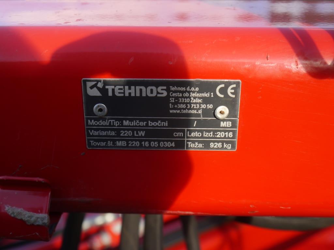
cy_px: 125
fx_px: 502
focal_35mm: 52
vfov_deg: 28.0
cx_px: 167
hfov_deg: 36.8
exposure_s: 1/160
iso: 160
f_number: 5.6
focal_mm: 26
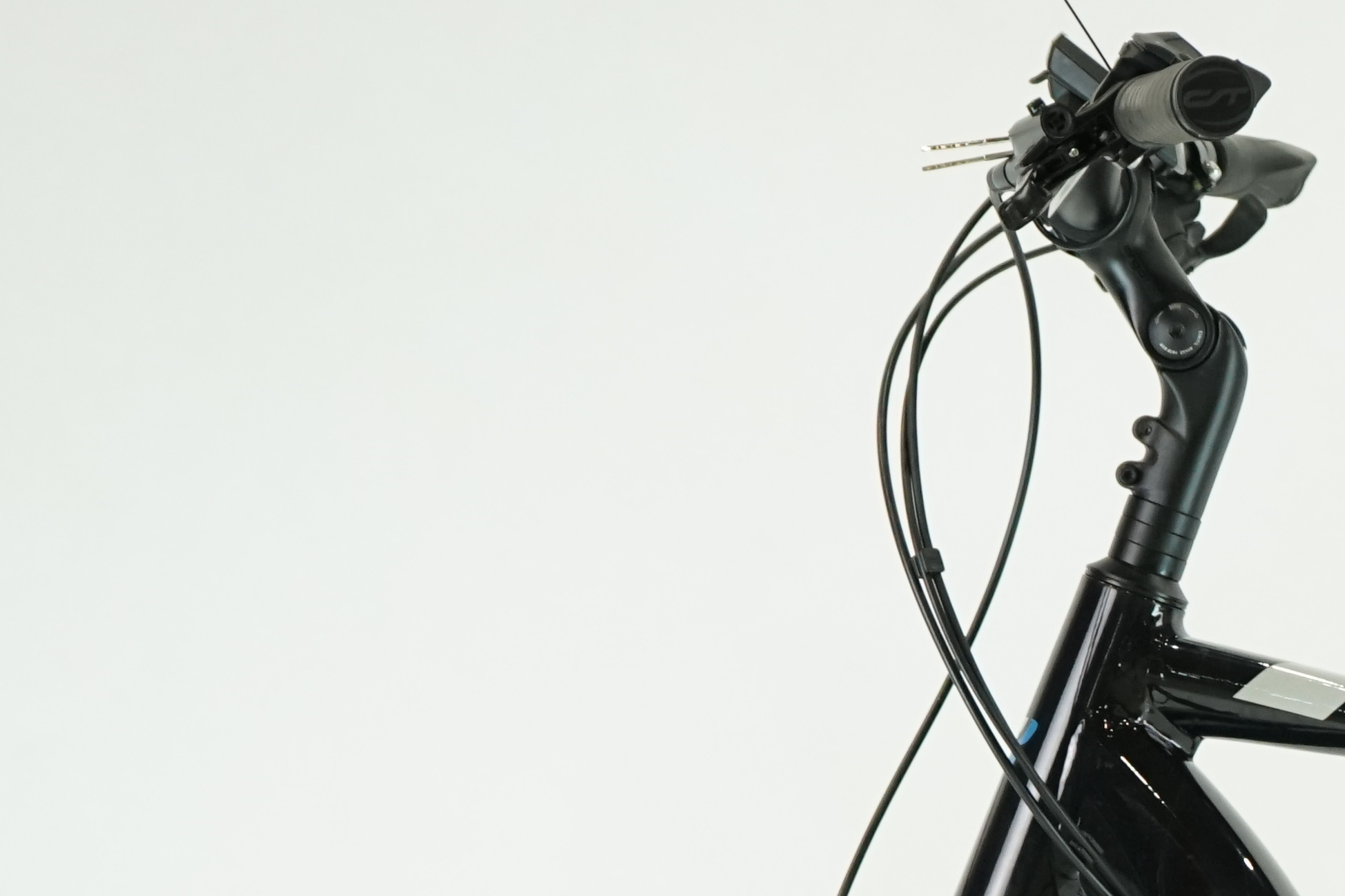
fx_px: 7134
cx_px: 1792
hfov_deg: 10.5
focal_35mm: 191
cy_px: 1352
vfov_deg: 7.1
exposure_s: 1/200
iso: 1600
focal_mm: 62
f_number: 5.6
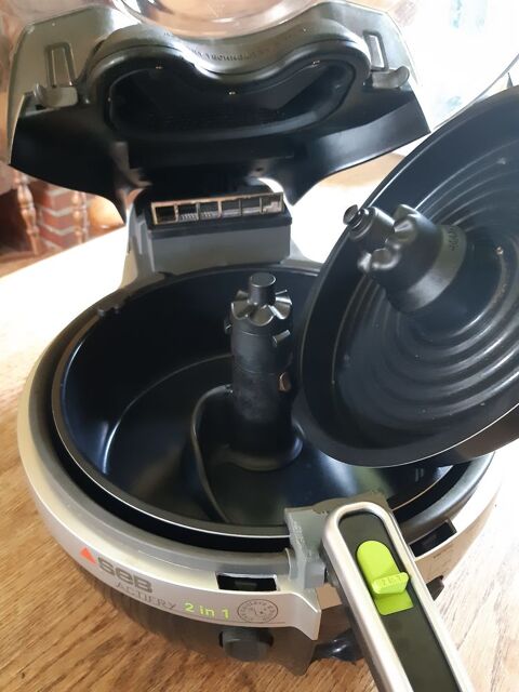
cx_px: 260
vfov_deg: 67.3
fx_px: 520
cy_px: 346
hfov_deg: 53.1
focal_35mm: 26
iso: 640
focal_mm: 3.92
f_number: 1.7
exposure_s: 1/20
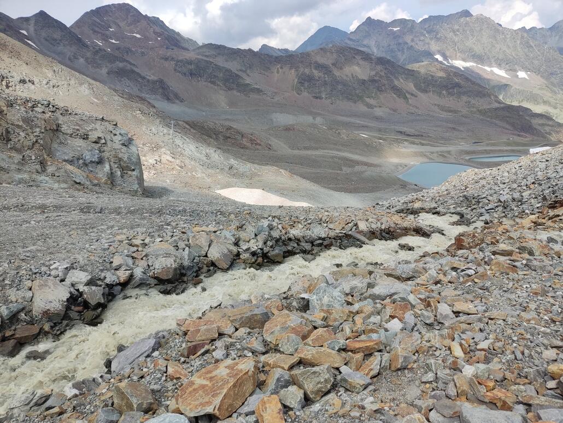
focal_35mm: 25
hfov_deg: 69.4
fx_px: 407
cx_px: 282
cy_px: 212
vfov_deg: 54.9
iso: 50
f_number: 1.79
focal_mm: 4.71
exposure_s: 1/1178
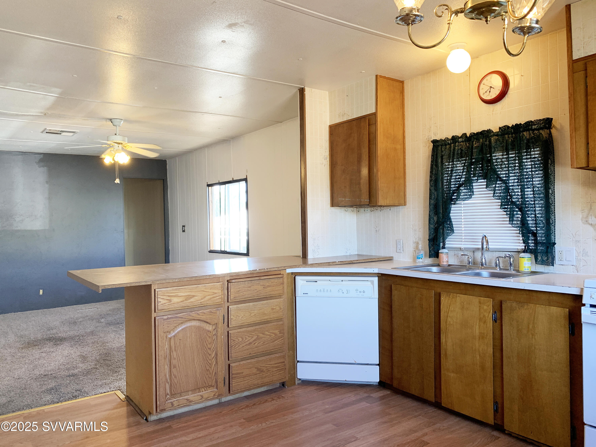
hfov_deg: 67.3
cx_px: 298
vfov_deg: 53.1
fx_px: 448
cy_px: 224
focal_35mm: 26
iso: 50
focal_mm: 4.25
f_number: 1.8
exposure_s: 1/60
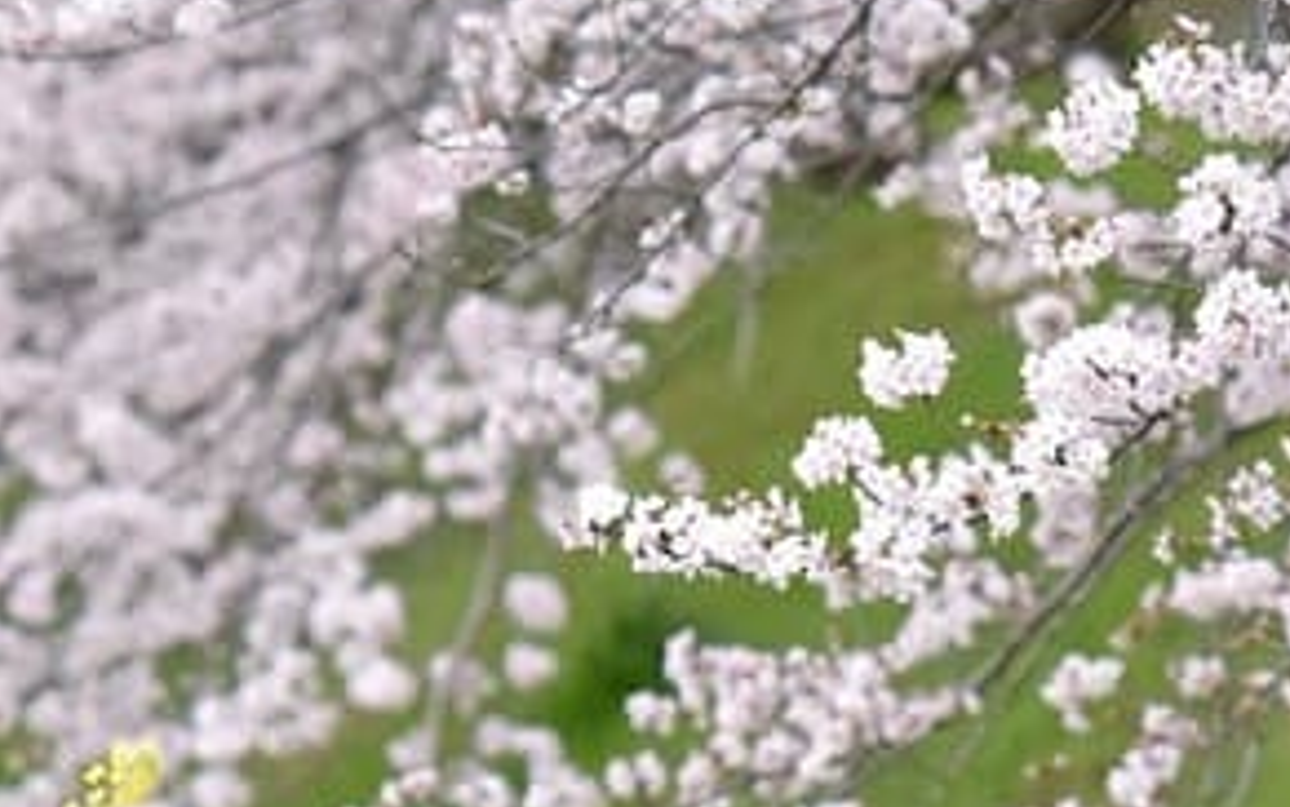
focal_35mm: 681
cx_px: 984
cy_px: 1000
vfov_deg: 1.9
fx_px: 23946
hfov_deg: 3.1
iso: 2000
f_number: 5.6
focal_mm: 135
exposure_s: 1/640
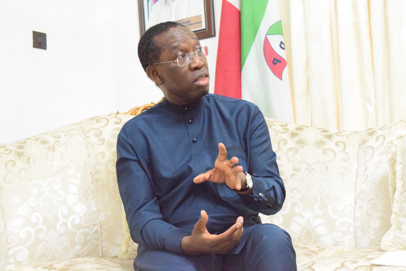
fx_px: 592
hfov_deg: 37.8
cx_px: 203
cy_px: 136
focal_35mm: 52
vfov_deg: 25.8
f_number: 6.3
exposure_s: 1/200
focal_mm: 35
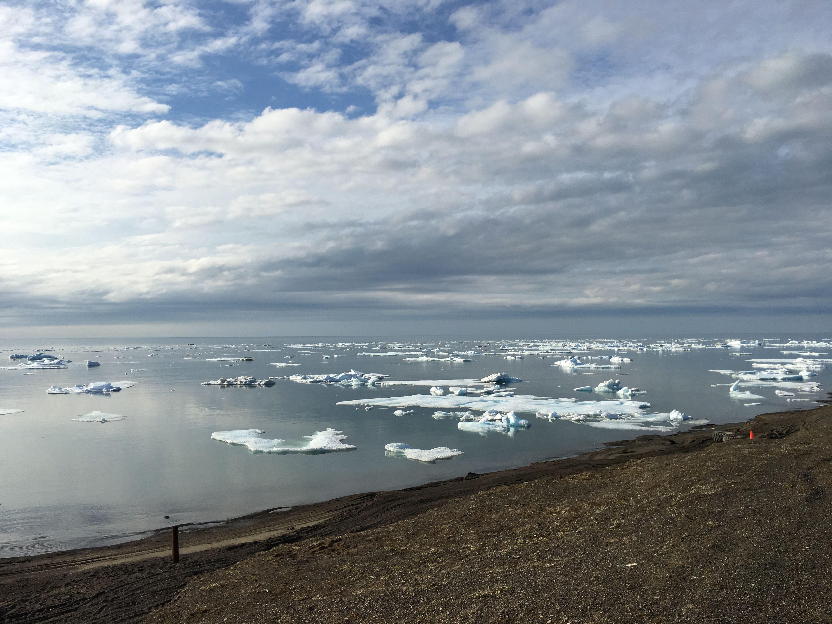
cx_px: 416
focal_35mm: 29
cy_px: 312
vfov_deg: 48.2
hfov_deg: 61.7
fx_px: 697
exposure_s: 1/2959
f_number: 2.2
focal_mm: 4.15
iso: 25
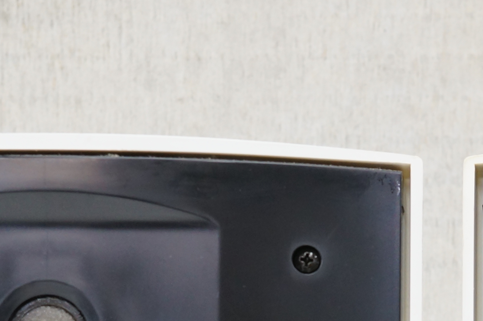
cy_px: 497
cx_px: 445
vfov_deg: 9.3
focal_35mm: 143
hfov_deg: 14.2
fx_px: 1916
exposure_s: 1/60
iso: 400
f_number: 4.5
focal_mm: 30
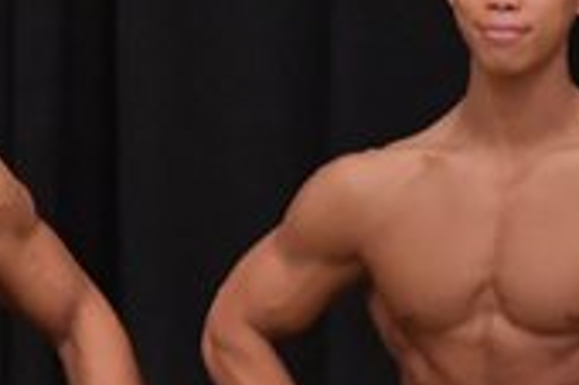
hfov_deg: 1.8
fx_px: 18703
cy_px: 572
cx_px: 43
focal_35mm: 1164
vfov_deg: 1.2
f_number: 5.6
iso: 6400
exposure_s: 1/400
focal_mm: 170
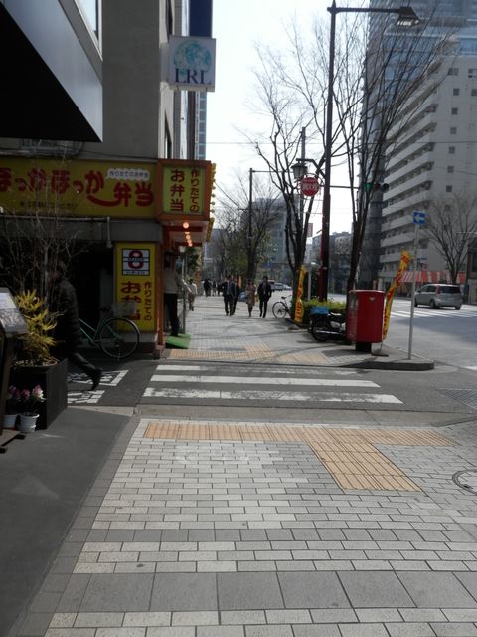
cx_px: 238
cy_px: 318
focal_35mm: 27
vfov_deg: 65.3
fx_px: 496
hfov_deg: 51.4
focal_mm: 5
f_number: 9
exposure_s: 1/125
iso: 80
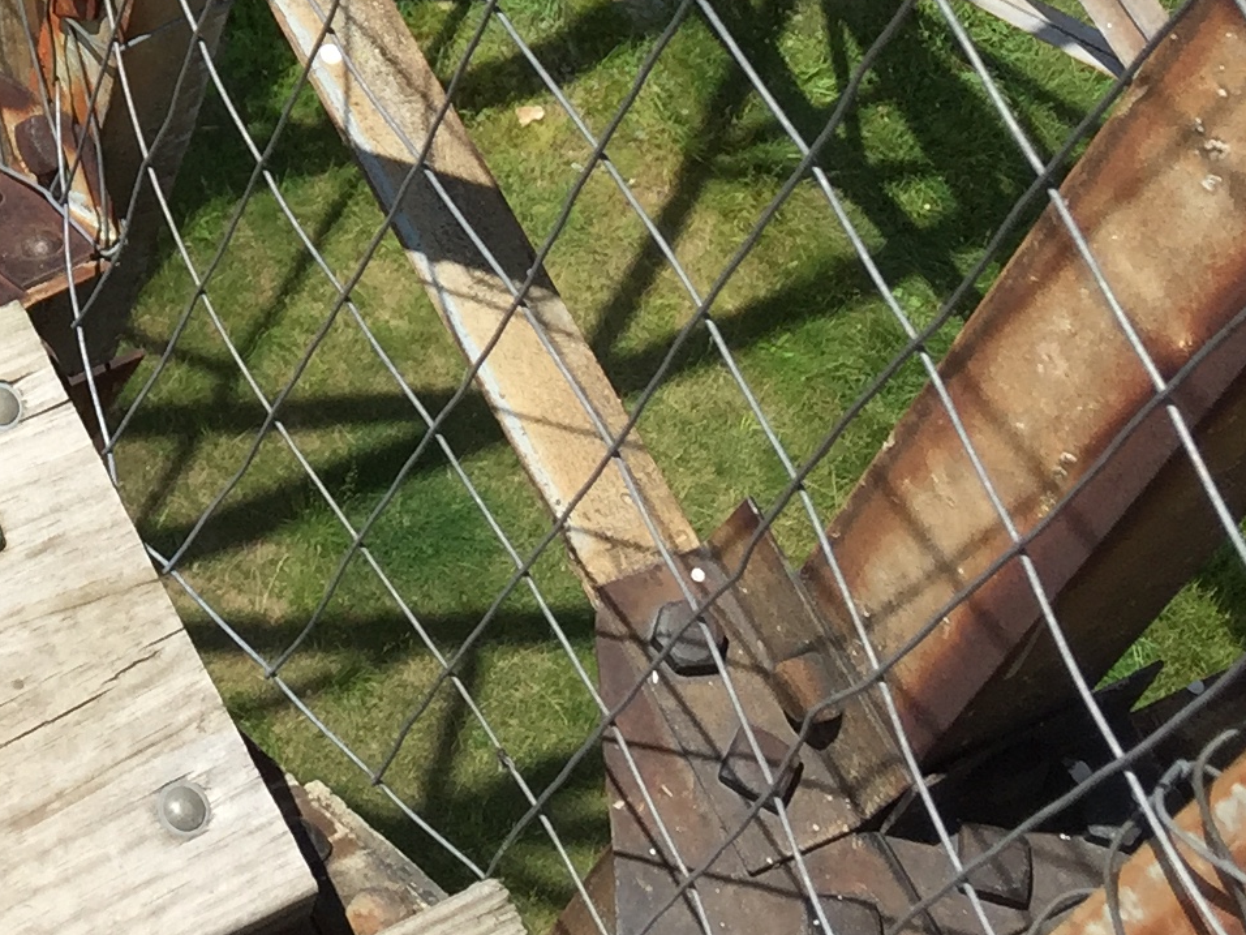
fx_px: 3563
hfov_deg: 18.7
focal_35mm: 99
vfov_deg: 13.8
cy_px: -593
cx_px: -275
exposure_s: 1/1980
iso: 32
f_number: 2.2
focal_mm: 4.15
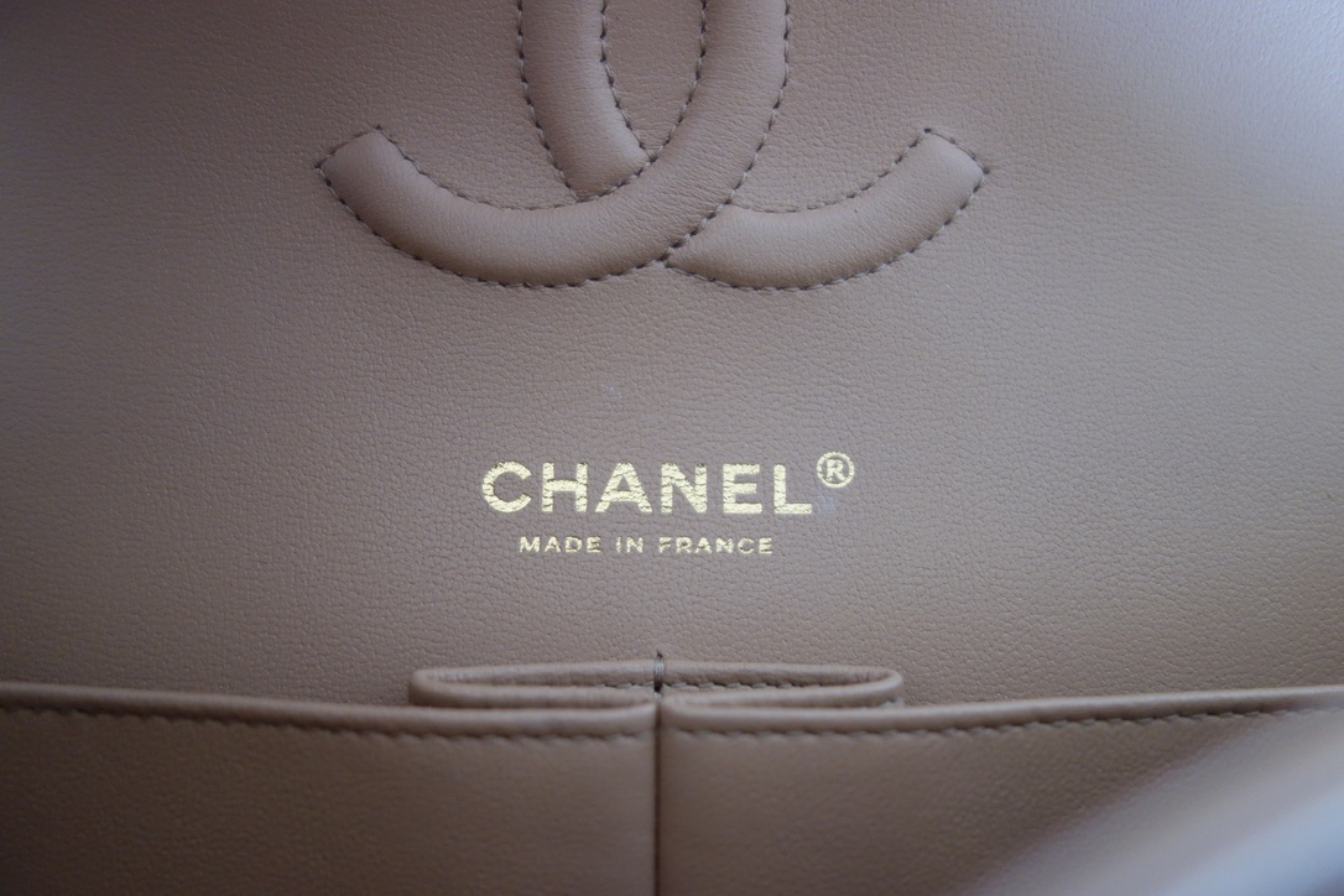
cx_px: 672
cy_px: 448
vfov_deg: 46.4
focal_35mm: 28
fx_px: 1045
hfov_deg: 65.5
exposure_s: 1/100
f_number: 1.8
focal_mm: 10.4
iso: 400
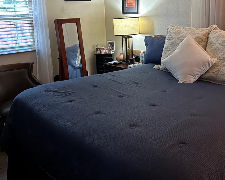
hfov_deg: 44.6
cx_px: 135
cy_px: 54
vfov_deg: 36.0
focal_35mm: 41
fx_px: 273
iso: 500
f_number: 1.78
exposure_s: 1/60
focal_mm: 6.86
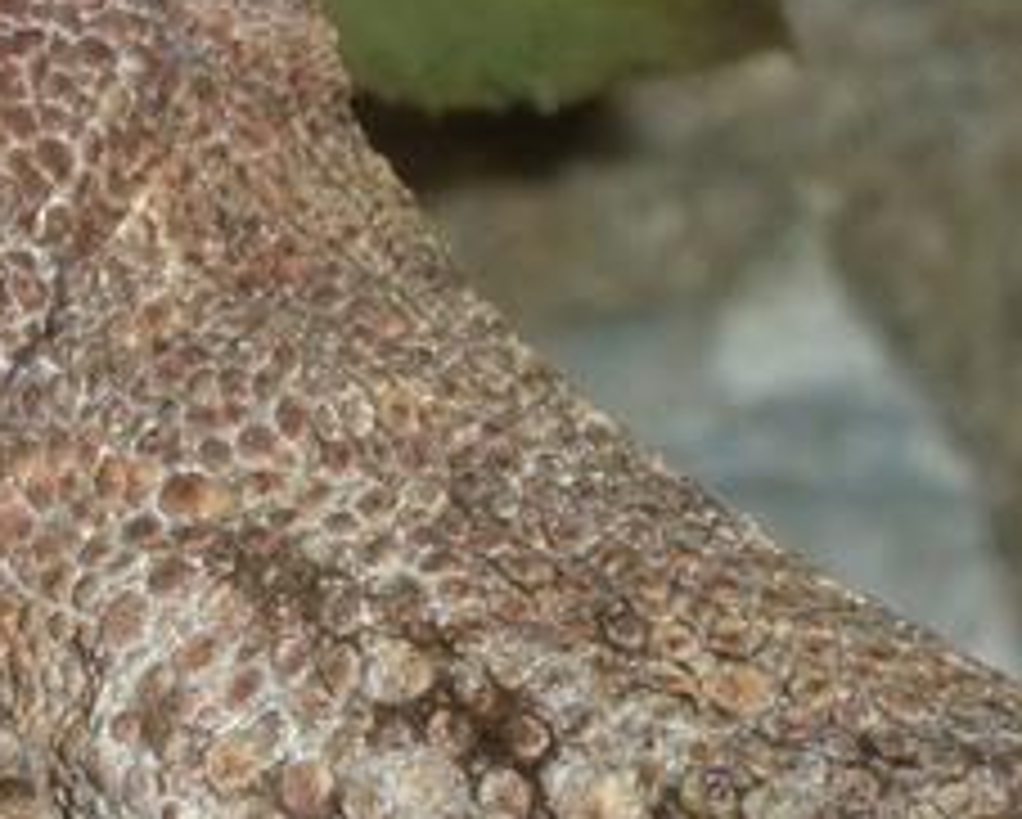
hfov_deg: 6.7
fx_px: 8658
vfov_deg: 5.4
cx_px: -126
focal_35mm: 286
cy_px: 405
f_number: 5
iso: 320
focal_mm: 18.7
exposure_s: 1/125
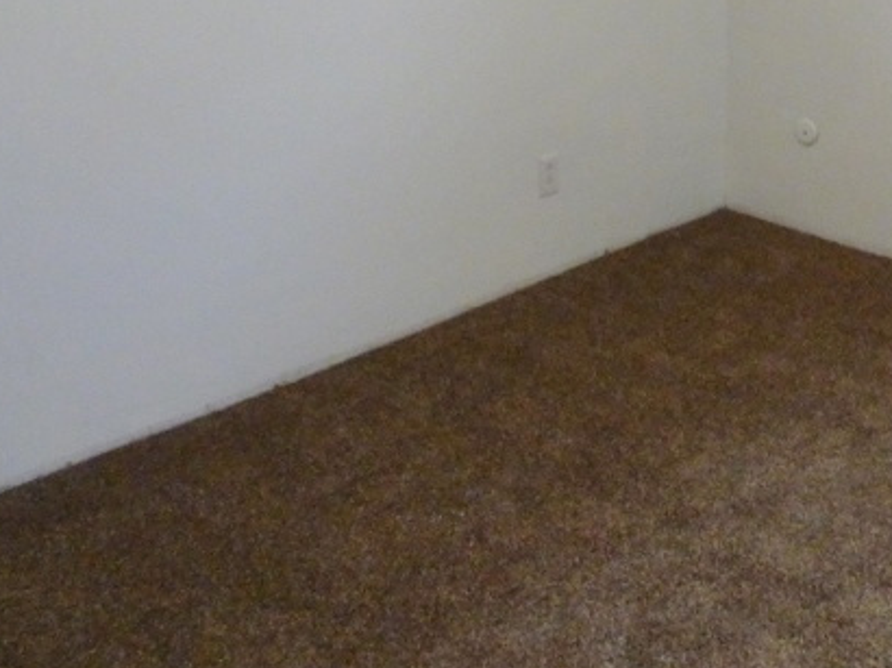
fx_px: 1288
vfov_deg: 27.4
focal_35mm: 50
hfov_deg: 36.7
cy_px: -4
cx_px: 733
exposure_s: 1/15
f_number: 5
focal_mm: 3.58
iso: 400
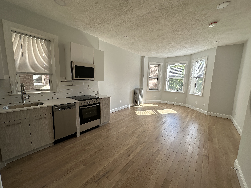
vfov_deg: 85.7
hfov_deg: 102.1
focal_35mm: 14
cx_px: 126
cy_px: 94
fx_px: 102
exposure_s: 1/217
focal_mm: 2.22
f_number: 2.2
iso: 40
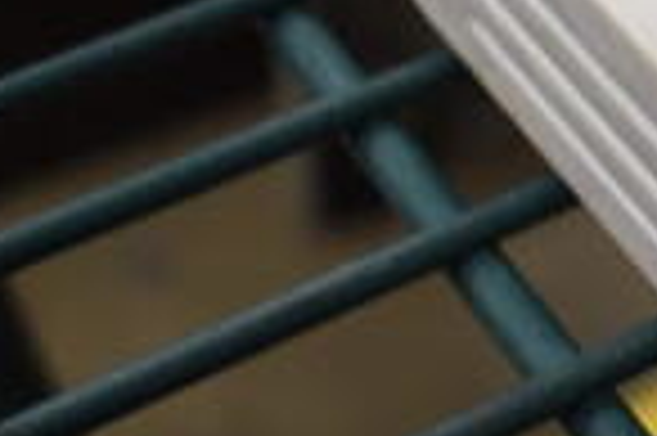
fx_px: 2060
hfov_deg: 14.7
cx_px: 1341
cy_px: 139
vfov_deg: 12.1
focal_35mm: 113
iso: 800
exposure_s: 1/60
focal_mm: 18
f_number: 5
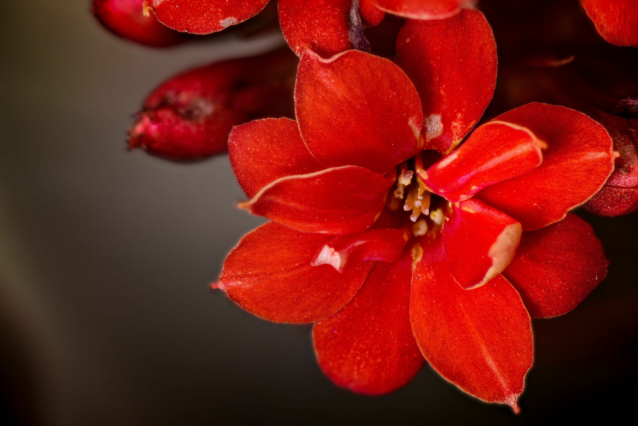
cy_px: 213
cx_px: 319
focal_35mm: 157
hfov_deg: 13.1
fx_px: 2782
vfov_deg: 8.7
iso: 250
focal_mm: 105
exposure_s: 1/250
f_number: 8
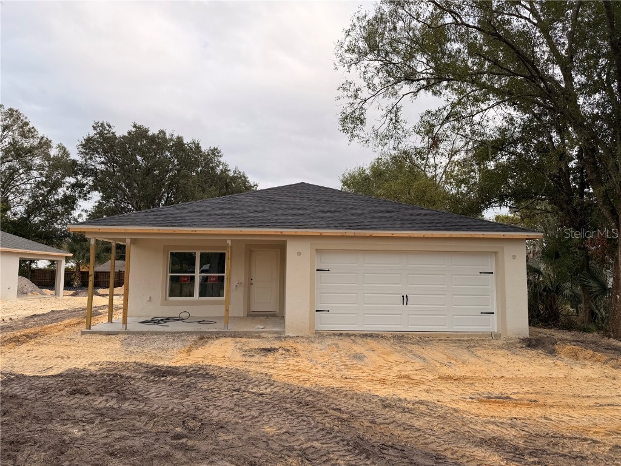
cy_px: 233
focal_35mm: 24
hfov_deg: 71.6
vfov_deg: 56.8
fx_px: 431
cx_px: 310
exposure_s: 1/2445
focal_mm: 6.76
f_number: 1.78
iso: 80
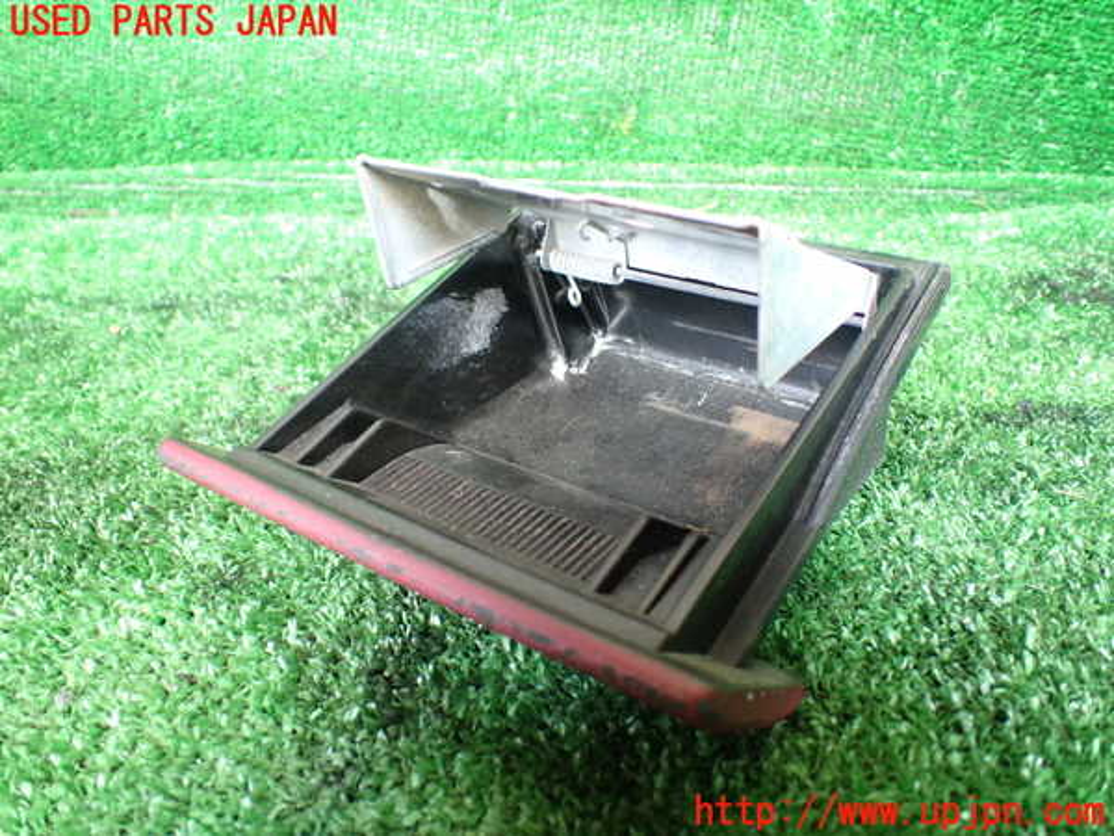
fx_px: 965
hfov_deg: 60.0
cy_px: 418
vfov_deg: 46.8
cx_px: 557
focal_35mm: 30
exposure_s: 1/80
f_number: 2.3
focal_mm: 5.4
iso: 800
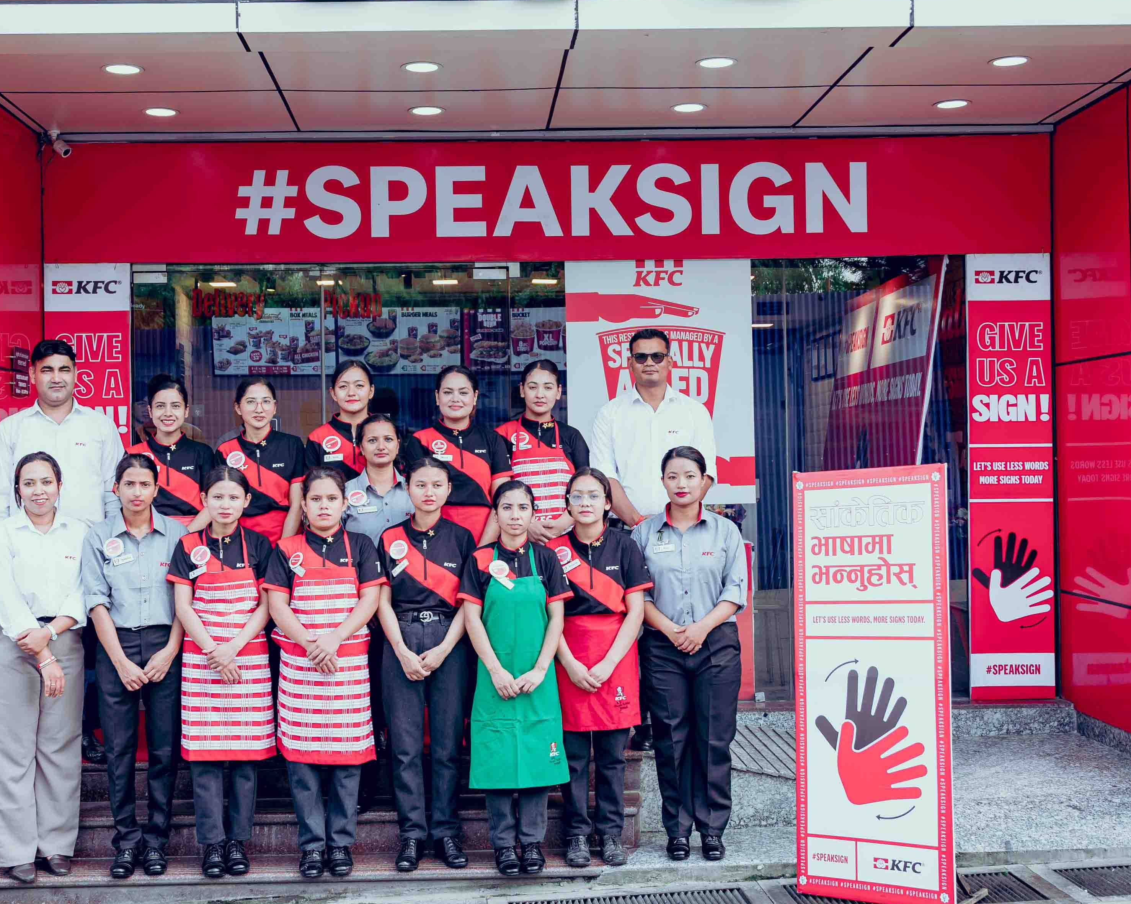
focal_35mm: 45
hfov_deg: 41.1
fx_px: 1506
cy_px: 442
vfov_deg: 33.4
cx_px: 493
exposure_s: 1/250
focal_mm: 24
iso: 125
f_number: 2.8
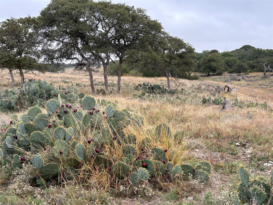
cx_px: 136
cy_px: 102
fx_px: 410
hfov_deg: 36.8
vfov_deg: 28.0
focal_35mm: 52
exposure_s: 1/121
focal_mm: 5.96
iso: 32
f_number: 1.6
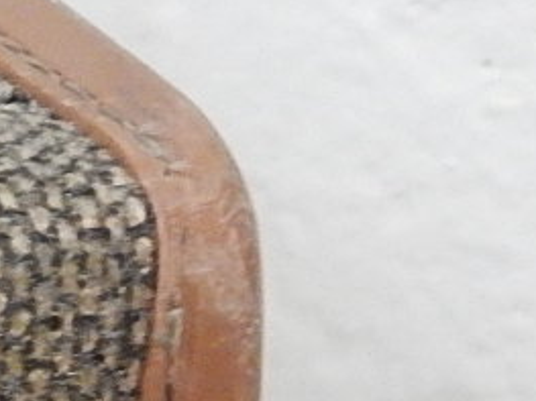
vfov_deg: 2.9
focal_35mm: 517
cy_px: 629
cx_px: -1064
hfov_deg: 3.7
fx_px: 8002
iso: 500
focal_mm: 15.3
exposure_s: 1/15
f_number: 4.3
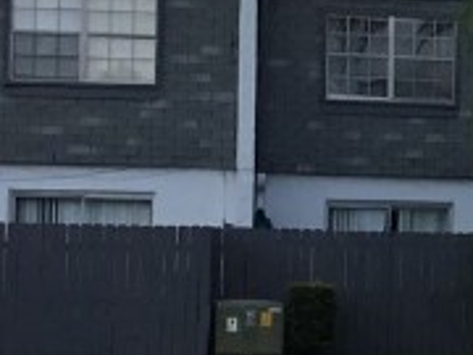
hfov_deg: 10.4
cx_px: 904
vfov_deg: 8.4
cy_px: 239
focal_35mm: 176
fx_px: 2405
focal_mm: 3.3
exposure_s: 1/981
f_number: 2.4
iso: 25
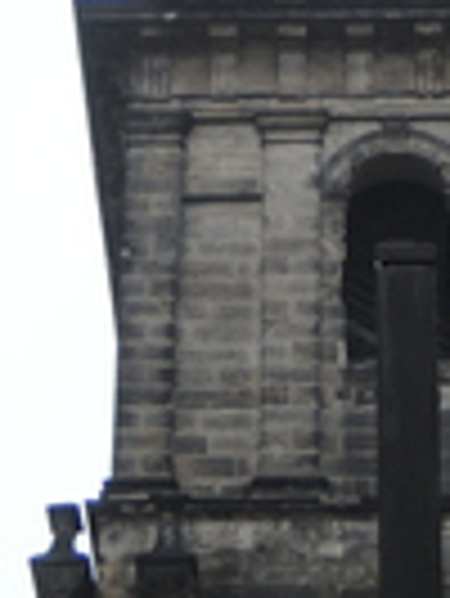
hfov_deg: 8.1
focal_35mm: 184
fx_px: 3184
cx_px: 349
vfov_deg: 10.5
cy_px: -157
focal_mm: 7.5
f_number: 3.2
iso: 90
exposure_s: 1/125
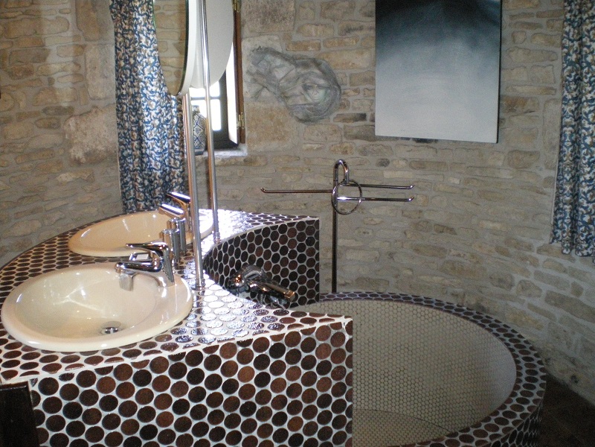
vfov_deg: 39.7
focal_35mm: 36
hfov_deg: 51.4
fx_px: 619
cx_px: 298
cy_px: 224
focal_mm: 6.3
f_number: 3.1
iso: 800
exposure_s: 1/50
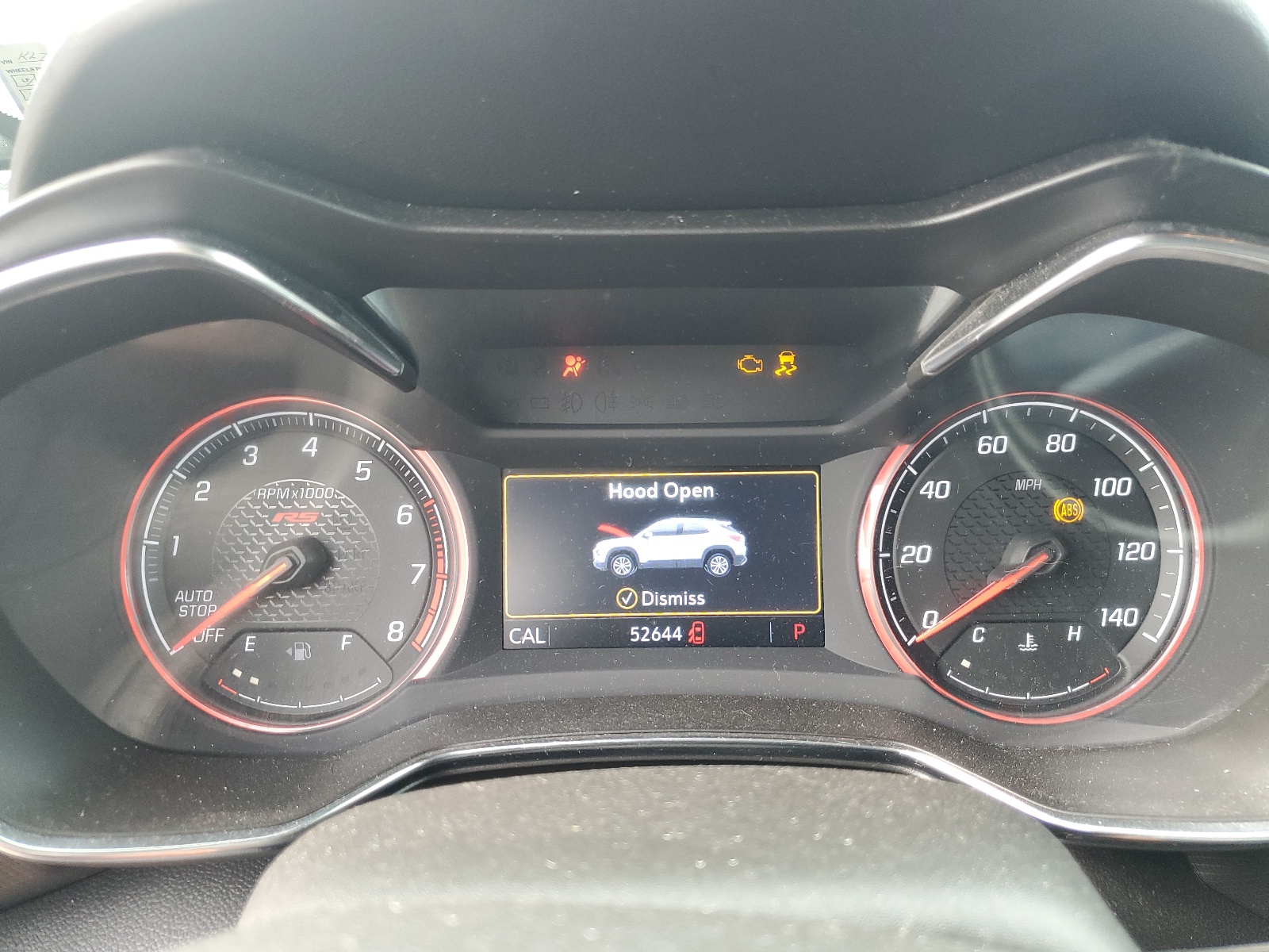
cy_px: 476
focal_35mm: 26
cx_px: 634
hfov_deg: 67.3
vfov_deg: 53.1
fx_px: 953
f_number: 1.5
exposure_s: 1/60.2
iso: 103
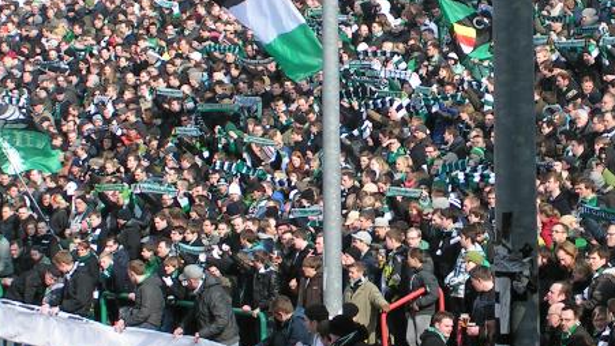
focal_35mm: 145
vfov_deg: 8.4
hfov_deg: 14.8
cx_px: 445
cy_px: 54
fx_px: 2365
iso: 50
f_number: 5.6
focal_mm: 11.5
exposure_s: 1/250
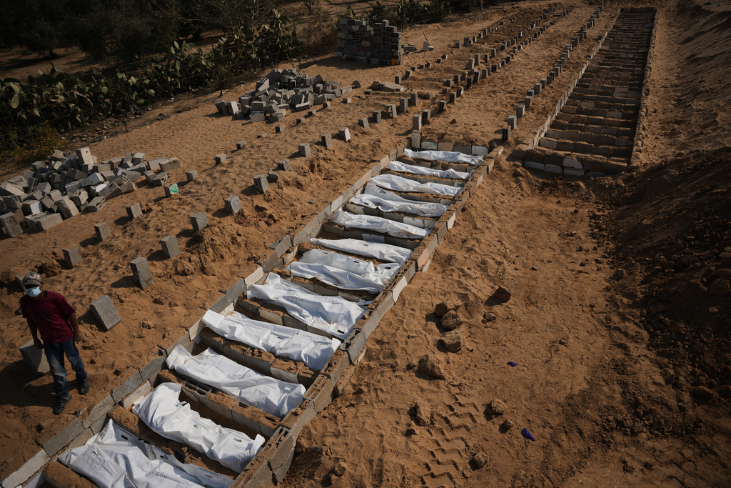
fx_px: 487
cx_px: 366
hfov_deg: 73.7
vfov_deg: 53.1
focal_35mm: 24
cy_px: 244
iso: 100
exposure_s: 1/6400
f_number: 3.2
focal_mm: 24
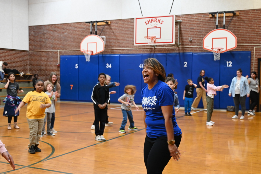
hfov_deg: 44.5
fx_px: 319
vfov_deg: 30.5
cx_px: 130
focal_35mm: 44
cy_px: 87
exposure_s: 1/125
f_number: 4
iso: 3200
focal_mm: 44
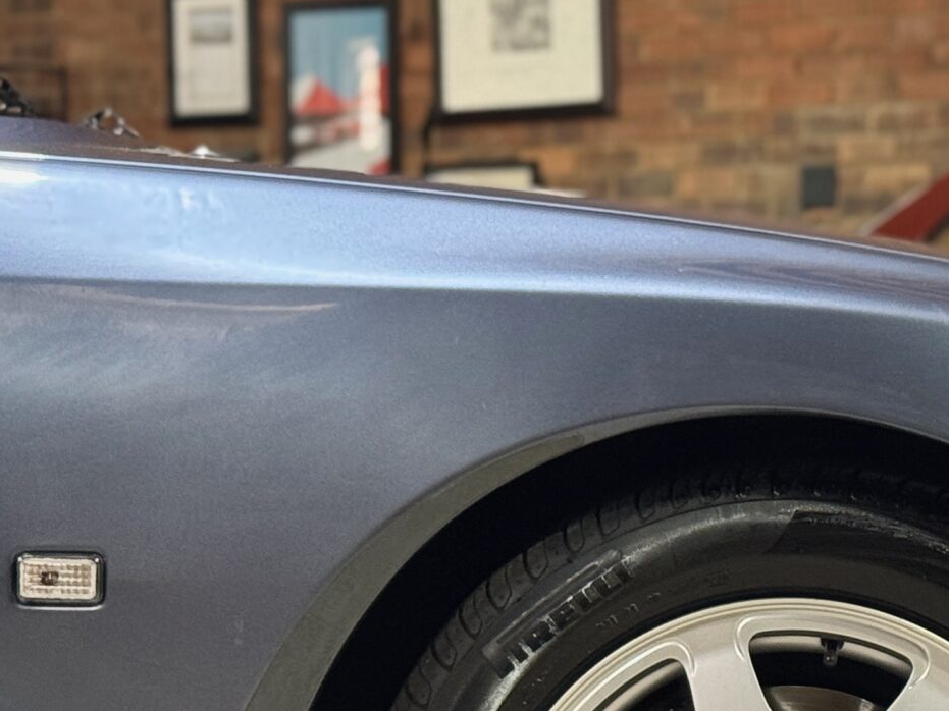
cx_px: 863
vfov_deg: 11.2
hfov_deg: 14.8
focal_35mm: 132
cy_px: 519
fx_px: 3618
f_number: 1.78
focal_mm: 6.76
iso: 320
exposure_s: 1/33
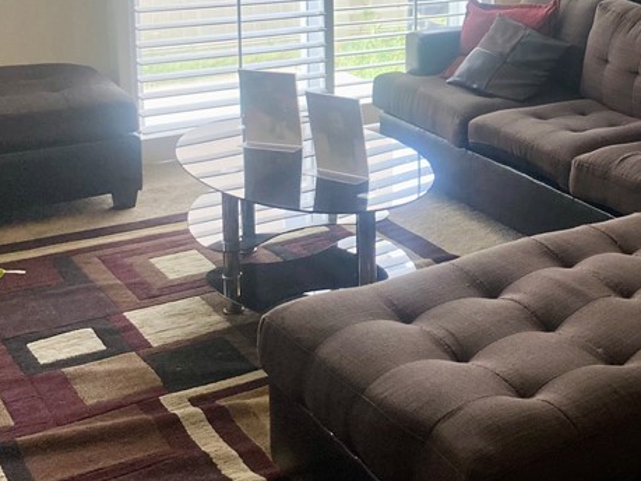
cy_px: 57
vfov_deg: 24.6
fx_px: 1074
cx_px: 619
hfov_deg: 31.1
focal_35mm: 58
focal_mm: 4.25
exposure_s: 1/60
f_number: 1.8
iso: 125
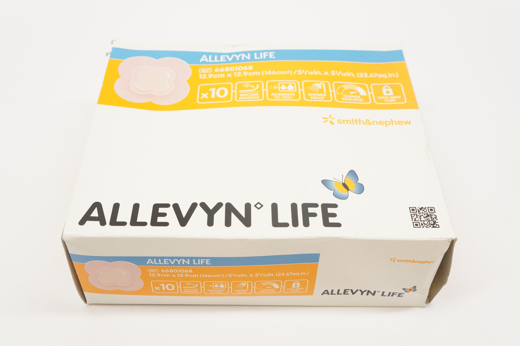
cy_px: 173
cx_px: 260
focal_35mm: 39
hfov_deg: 49.6
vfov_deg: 34.1
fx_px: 563
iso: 400
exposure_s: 1/60
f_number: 5.6
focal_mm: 26
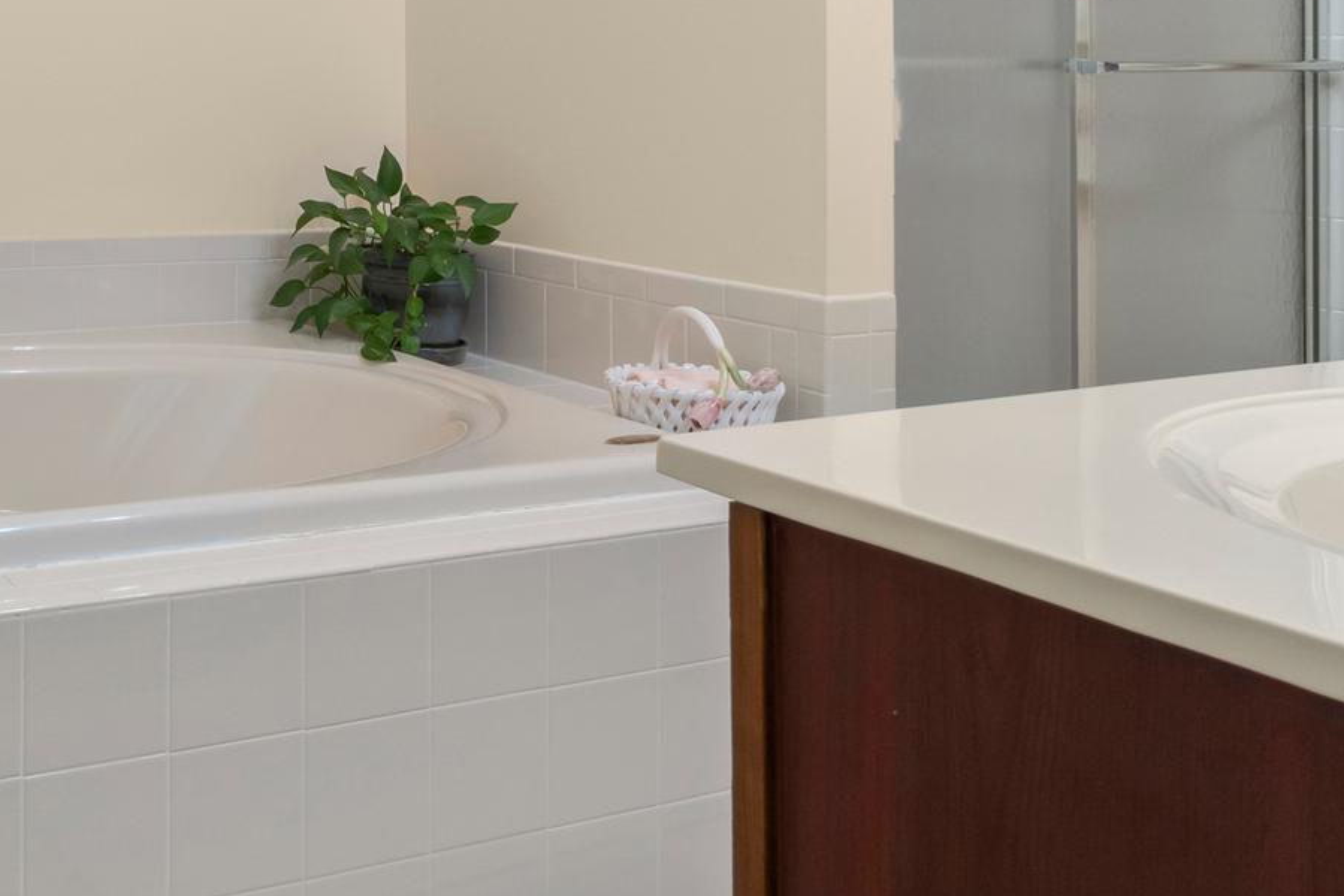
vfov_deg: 30.9
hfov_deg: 41.5
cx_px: 10
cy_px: 65
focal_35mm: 41
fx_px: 1530
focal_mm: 12
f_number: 9
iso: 160
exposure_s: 1/1.25
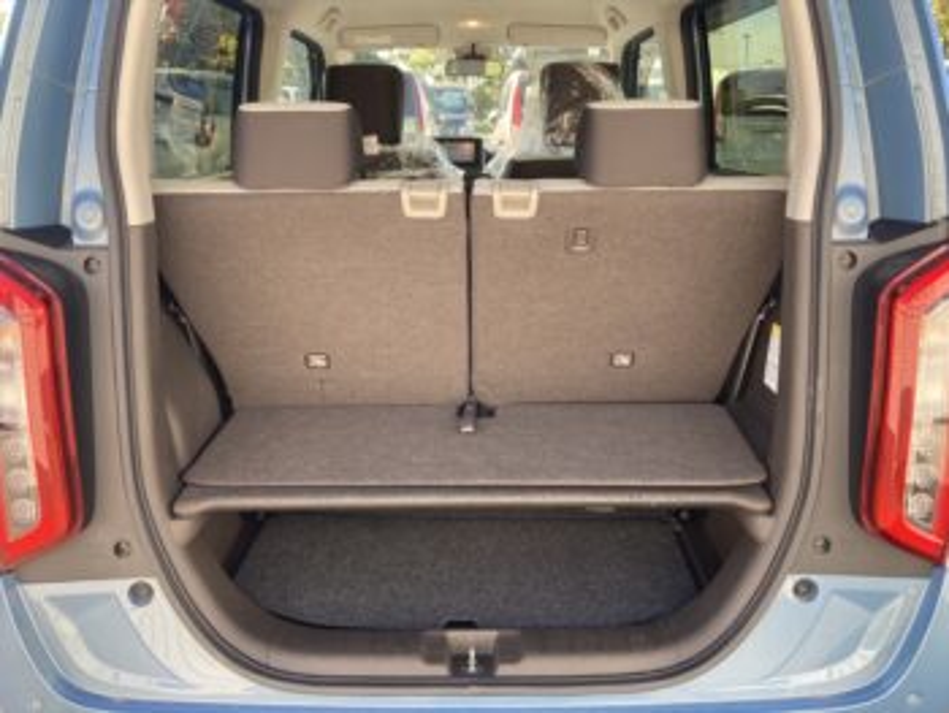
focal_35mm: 28
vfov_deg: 49.8
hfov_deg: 63.4
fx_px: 768
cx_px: 474
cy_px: 356
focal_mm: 3.99
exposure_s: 1/121
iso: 25
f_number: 1.8
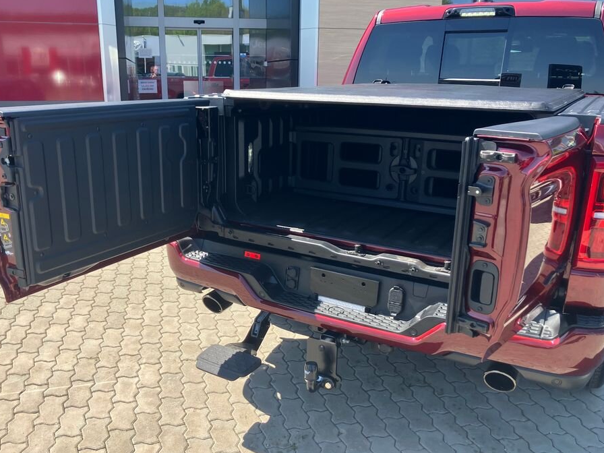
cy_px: 230
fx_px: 558
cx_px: 271
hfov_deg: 56.7
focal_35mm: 32
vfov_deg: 44.2
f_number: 1.8
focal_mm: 3.99
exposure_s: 1/578
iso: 32
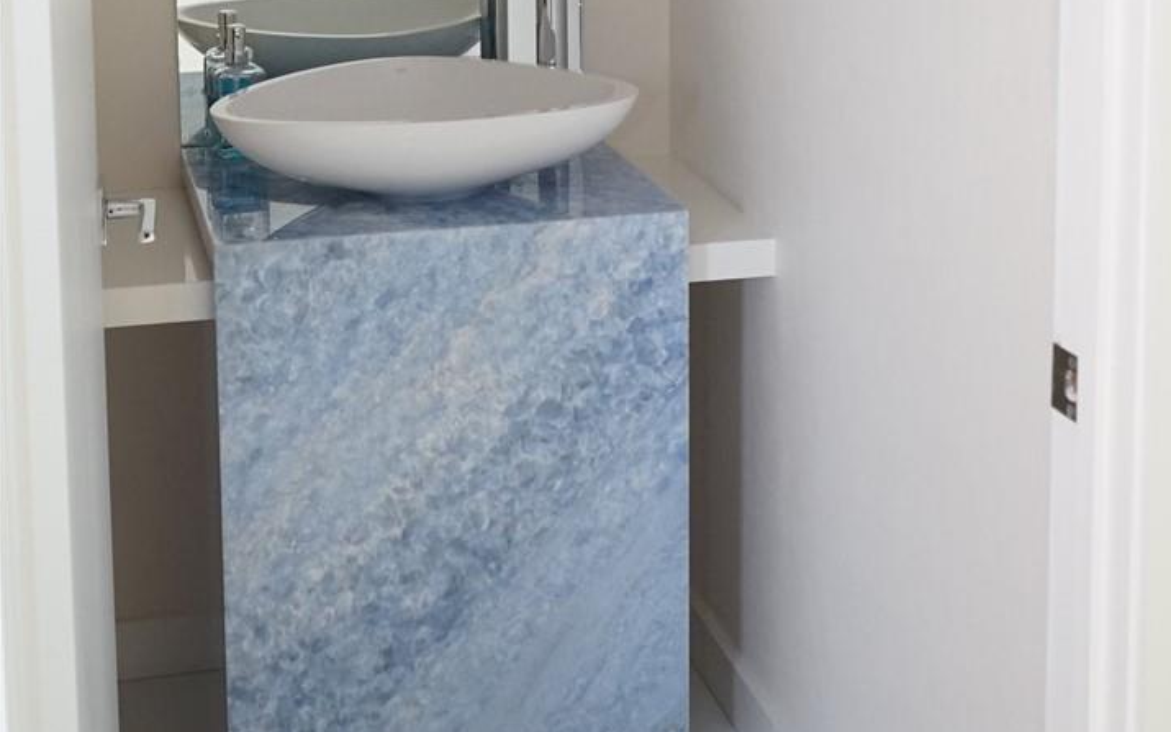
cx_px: 590
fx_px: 2075
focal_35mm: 65
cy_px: -90
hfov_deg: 31.5
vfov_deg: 19.1
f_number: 3.5
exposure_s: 1/160
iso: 1600
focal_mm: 28
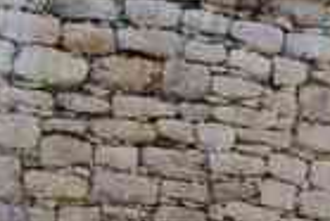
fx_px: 2465
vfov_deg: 5.0
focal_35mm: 269
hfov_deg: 7.0
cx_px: 896
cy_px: 501
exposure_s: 1/50
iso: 200
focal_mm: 25
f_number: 9
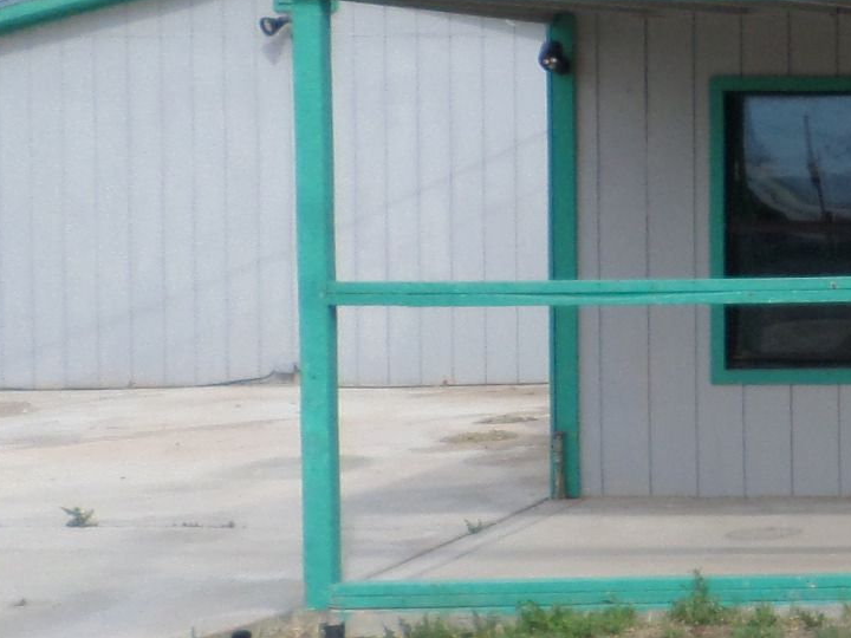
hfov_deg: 17.7
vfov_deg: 16.4
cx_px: 1518
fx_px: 2213
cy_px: 275
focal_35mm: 90
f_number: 2.5
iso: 80
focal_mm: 4.5
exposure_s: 1/1500
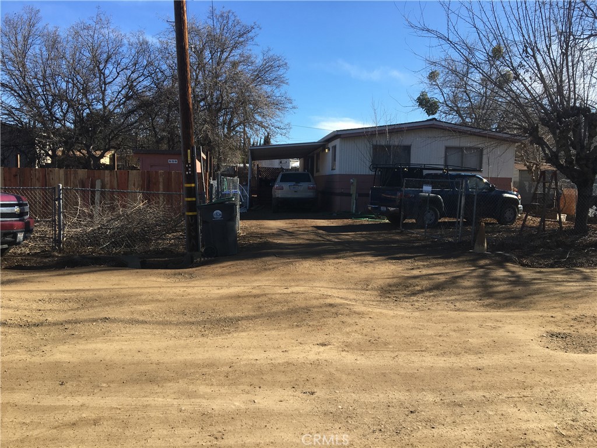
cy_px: 224
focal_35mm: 29
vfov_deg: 48.2
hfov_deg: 61.7
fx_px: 500
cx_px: 298
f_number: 2.2
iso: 25
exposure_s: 1/974
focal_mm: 4.15
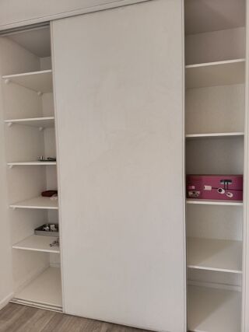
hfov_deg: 56.8
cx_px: 124
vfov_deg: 71.6
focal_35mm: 24
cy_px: 166
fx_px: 230
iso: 447
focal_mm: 5.27
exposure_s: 1/50
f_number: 1.7
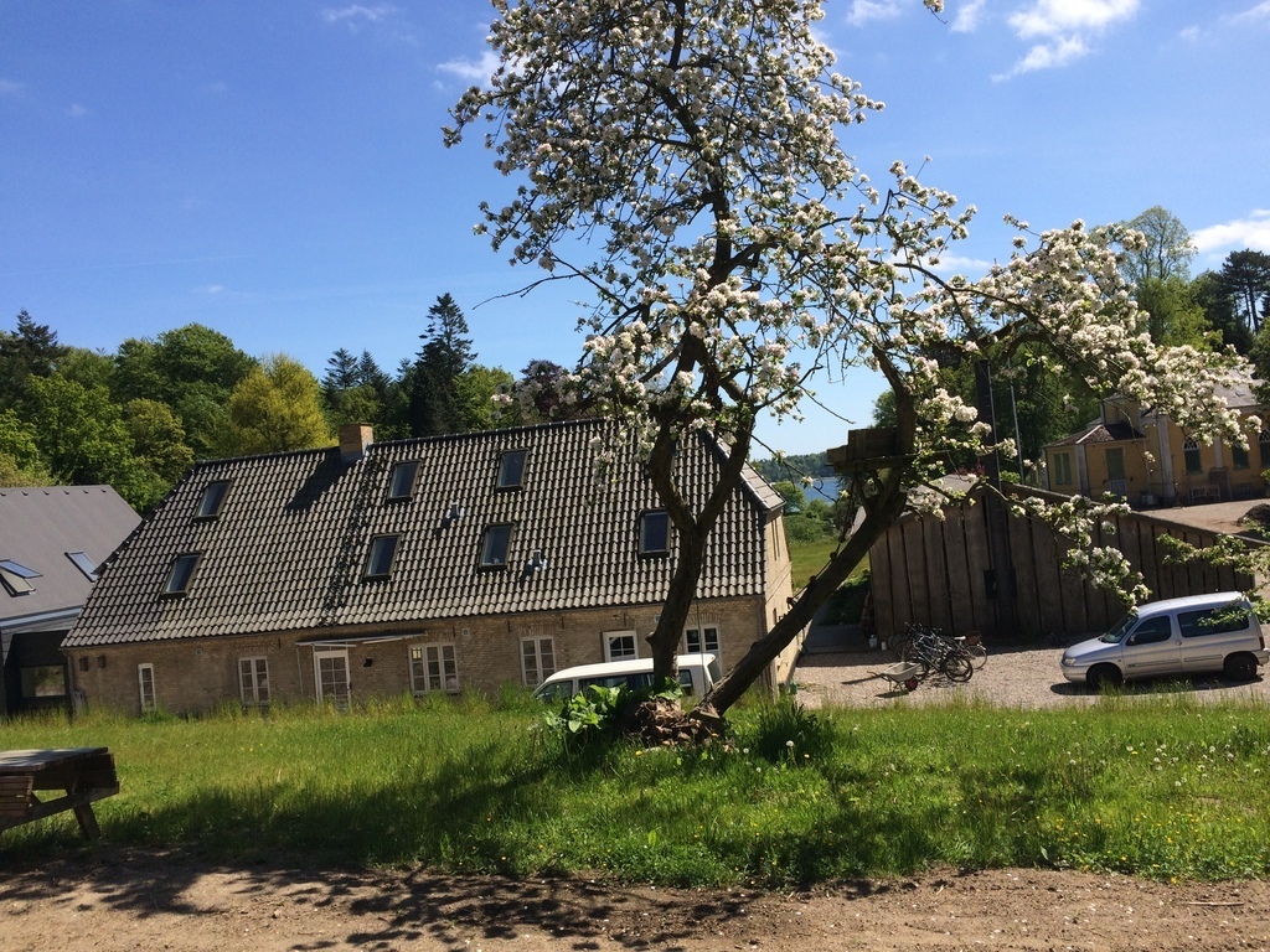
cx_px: 635
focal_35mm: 29
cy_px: 476
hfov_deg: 61.7
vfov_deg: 48.2
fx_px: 1064
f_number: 2.2
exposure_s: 1/2053
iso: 32
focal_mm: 4.15
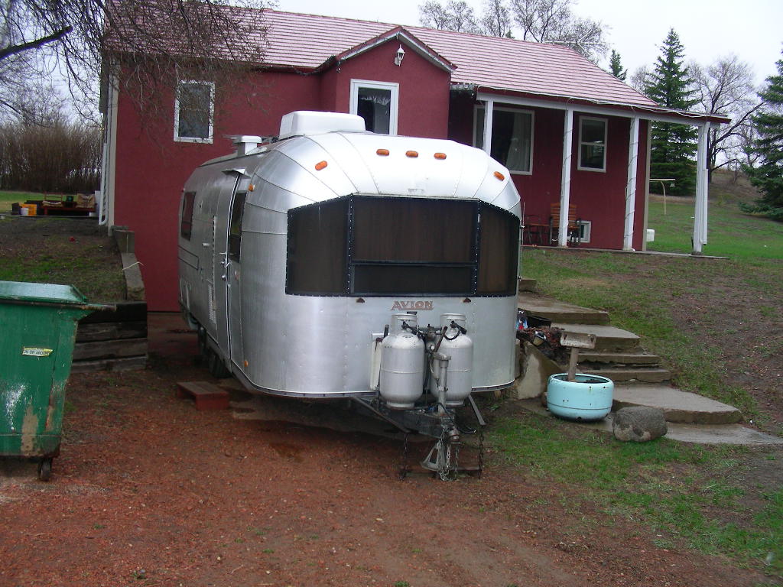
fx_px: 860
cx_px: 392
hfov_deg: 49.0
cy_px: 294
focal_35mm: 38
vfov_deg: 37.7
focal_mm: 6.3
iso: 50
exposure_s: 1/37.6
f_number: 3.5
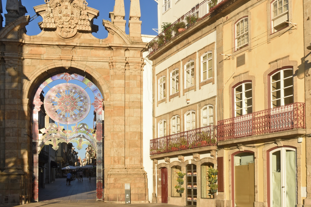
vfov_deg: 32.5
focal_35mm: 41
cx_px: 169
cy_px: 68
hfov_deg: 47.6
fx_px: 352
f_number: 9
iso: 100
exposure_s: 1/80
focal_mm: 17
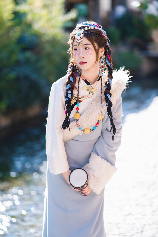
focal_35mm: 85
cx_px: 79
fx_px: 560
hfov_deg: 16.1
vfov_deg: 23.9
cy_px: 118
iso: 125
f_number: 2
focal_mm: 85
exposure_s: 1/640
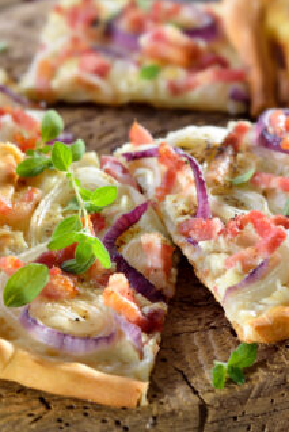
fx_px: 1131
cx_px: 186
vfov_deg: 21.7
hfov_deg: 14.5
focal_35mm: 94
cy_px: 214
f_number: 9
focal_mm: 60
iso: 100
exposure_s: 1/200
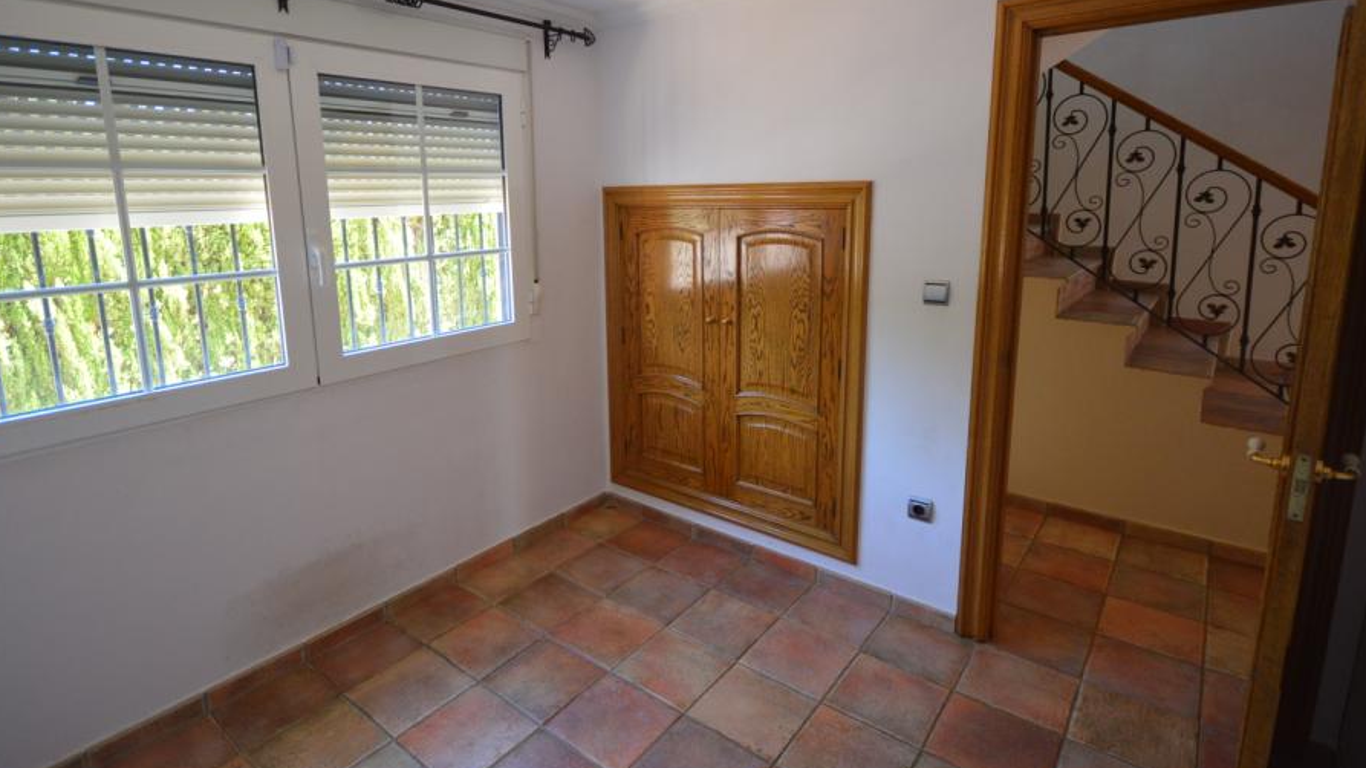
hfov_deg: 92.6
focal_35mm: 18
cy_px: 308
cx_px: 642
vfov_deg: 60.5
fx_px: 652
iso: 800
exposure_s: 1/60
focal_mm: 10
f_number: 4
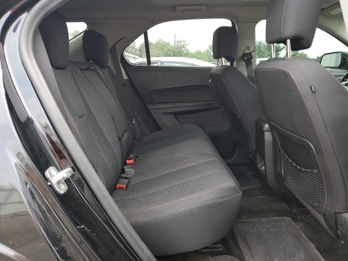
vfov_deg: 53.1
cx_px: 174
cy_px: 130
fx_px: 261
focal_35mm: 26
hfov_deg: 67.3
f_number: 1.5
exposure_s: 1/128
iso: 50
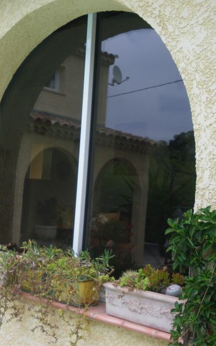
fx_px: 490
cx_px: 55
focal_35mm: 52
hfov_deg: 24.6
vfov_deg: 38.9
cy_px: 172
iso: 64
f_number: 3.5
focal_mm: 6.3
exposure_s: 1/125
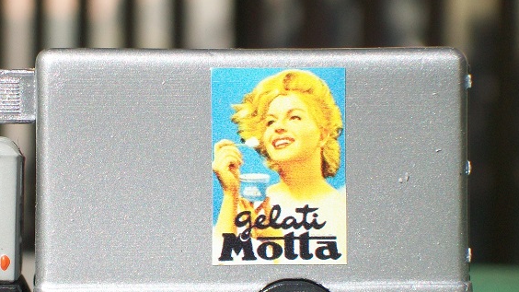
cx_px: 133
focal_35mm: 181
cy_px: 269
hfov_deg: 11.9
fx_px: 2490
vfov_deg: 6.7
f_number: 4.8
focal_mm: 18
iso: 64
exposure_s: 1/640
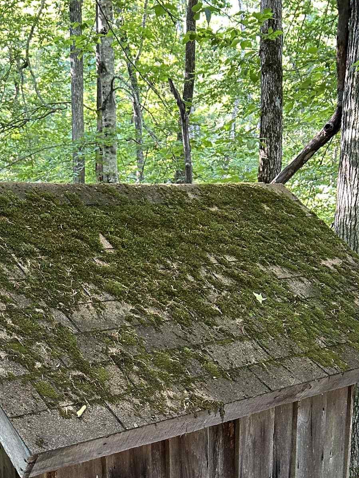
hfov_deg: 28.9
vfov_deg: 35.6
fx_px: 691
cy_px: 442
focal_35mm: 50
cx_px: 115
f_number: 1.5
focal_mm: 5.7
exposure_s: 1/60
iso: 250
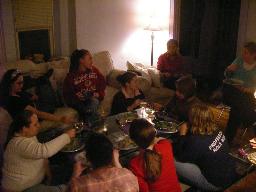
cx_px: 128
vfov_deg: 37.7
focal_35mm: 38
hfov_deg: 49.0
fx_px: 281
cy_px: 96
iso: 400
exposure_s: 1/10.4
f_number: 3.5
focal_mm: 6.3
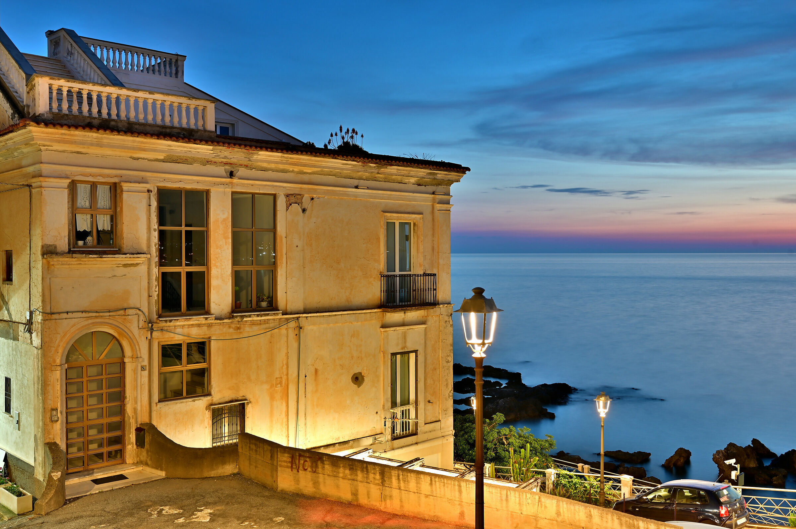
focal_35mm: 35
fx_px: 773
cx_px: 398
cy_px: 264
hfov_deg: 54.5
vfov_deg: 37.8
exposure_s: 10
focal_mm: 35
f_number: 8
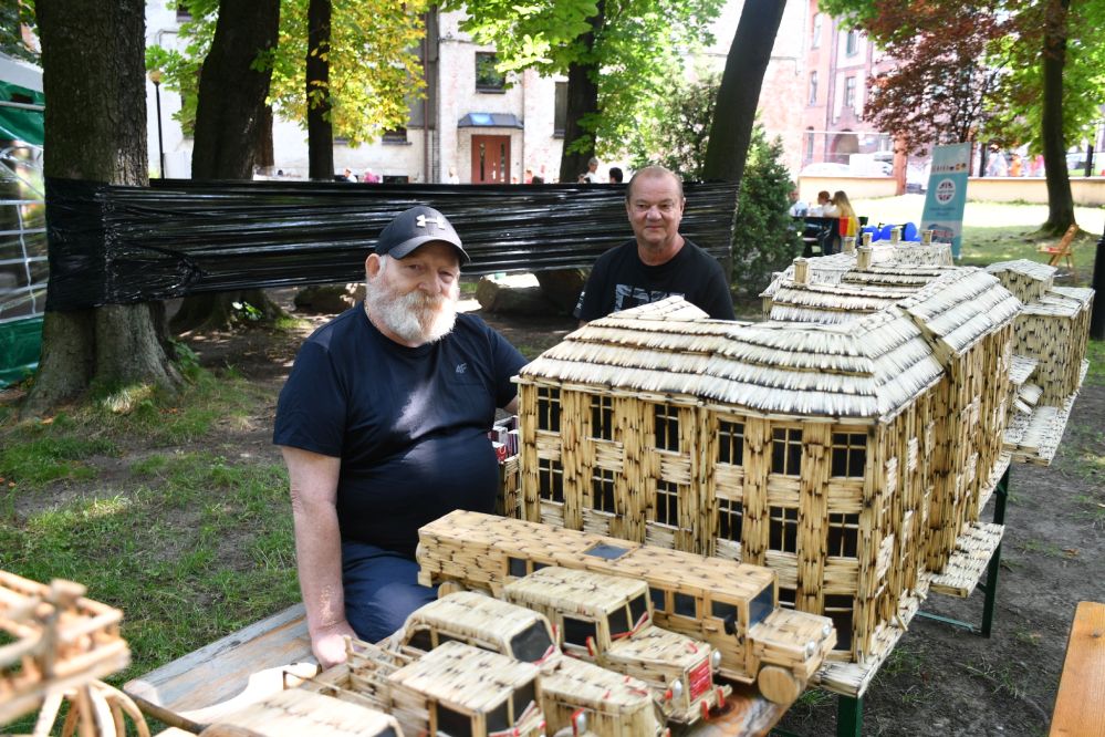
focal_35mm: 33
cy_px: 368
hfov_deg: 57.2
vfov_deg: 40.0
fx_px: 1013
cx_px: 552
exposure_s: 1/40
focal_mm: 22
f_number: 3.5
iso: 100
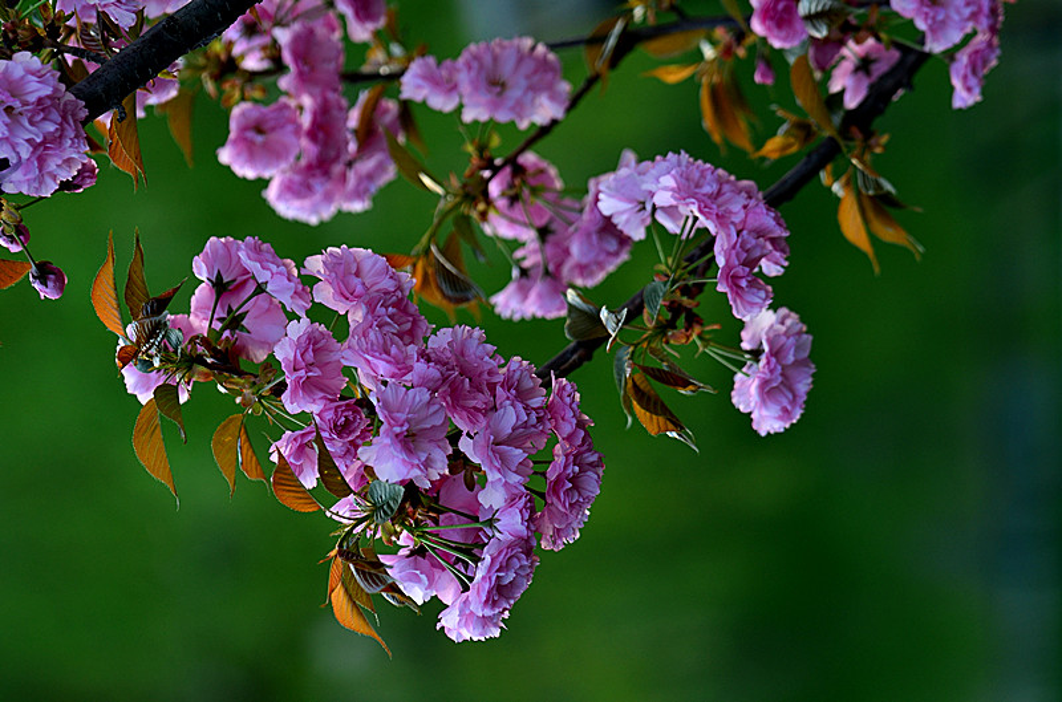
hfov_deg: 10.6
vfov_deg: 7.0
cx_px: 531
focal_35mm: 195
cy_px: 351
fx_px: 5738
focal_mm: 130
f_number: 4
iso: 200
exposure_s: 1/80
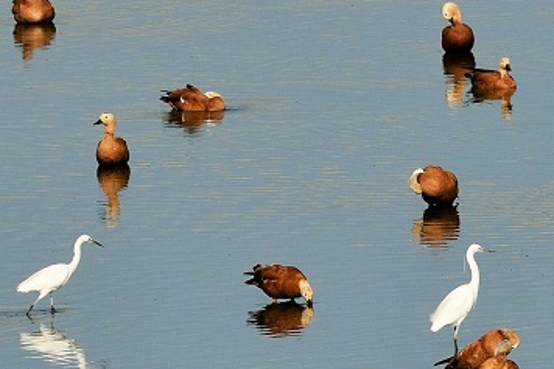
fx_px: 34069
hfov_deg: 0.9
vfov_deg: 0.6
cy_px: 268
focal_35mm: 2215
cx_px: 498
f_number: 6.3
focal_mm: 500
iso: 220
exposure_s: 1/1600
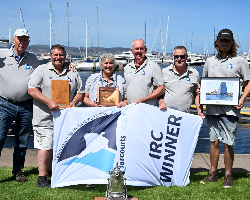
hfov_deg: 37.6
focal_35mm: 50
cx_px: 128
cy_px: 101
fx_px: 367
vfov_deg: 30.5
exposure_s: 1/2000
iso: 200
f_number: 5.6
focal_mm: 29
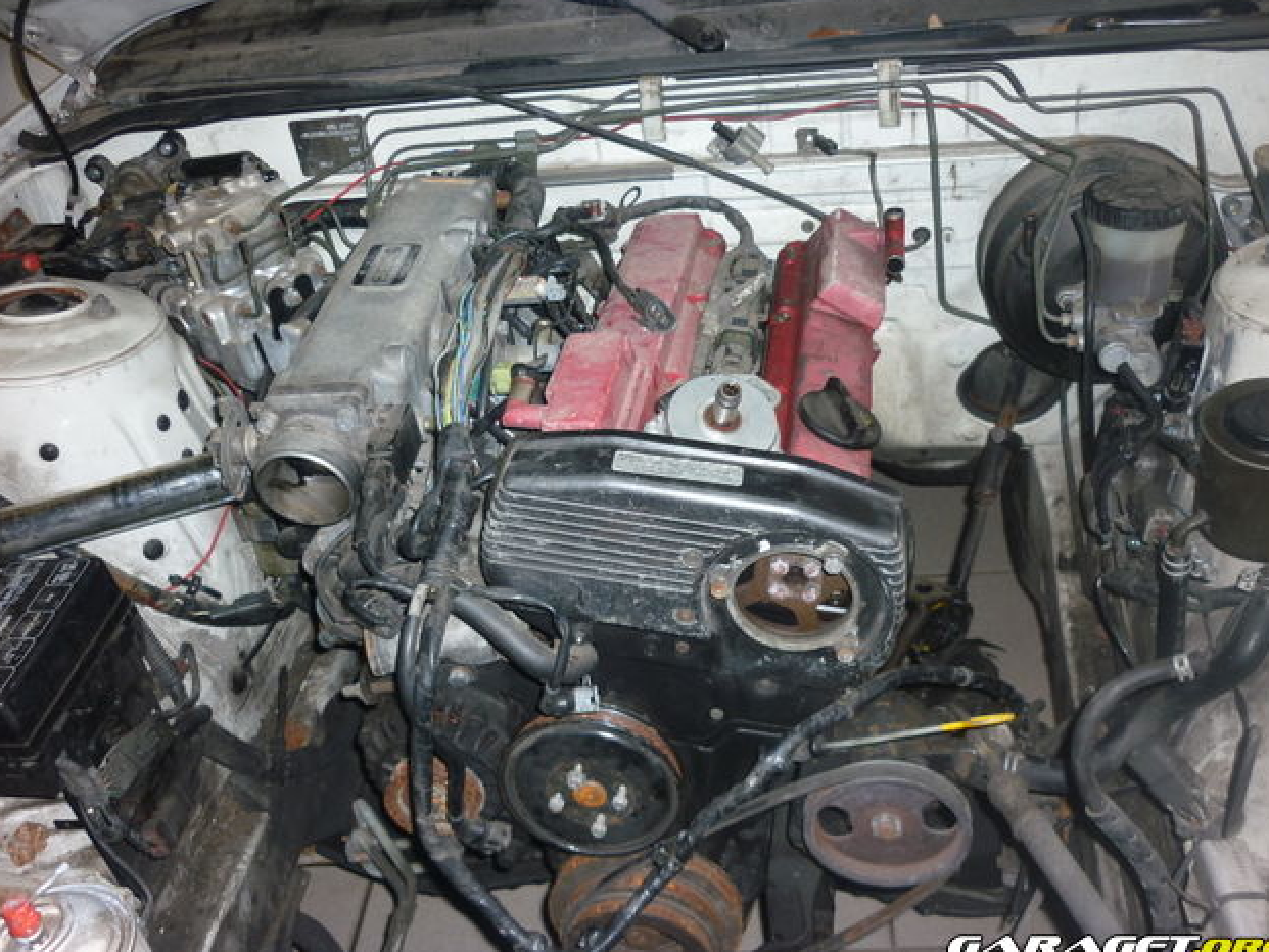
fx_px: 1247
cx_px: 644
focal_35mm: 34
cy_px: 476
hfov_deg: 53.9
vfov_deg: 41.8
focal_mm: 5.5
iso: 100
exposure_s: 1/125
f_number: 2.8
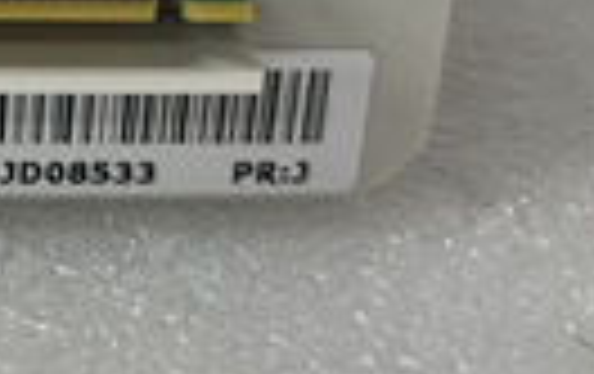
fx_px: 1686
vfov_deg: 12.1
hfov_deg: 18.0
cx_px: -270
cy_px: -178
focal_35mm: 104
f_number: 1.6
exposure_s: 1/50
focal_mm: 5.1
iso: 64
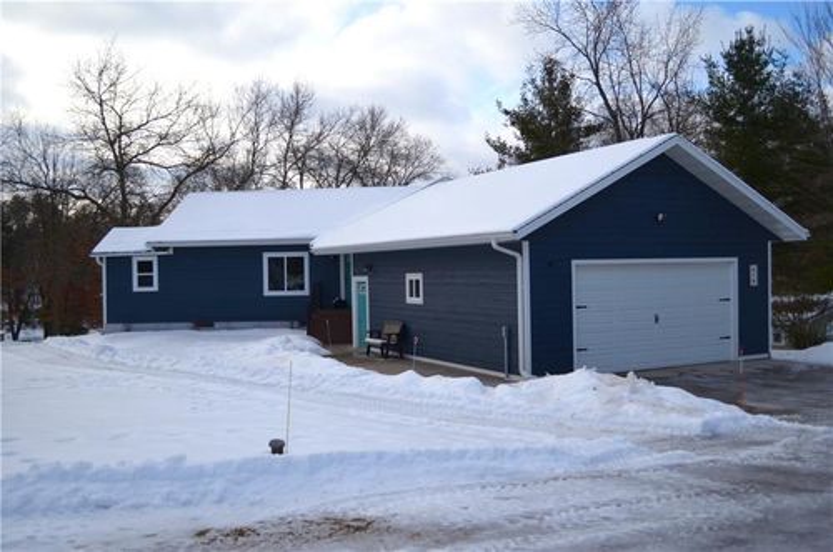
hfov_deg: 57.3
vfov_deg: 39.8
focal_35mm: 33
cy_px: 276
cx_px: 416
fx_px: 762
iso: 200
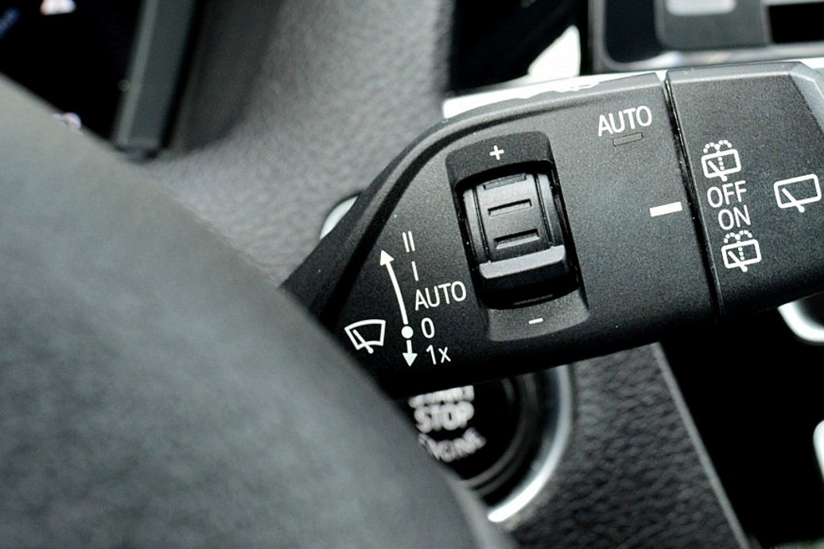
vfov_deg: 15.3
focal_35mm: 89
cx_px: 476
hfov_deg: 22.9
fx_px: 2036
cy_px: 168
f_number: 7.1
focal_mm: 32
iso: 800
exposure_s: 1/60
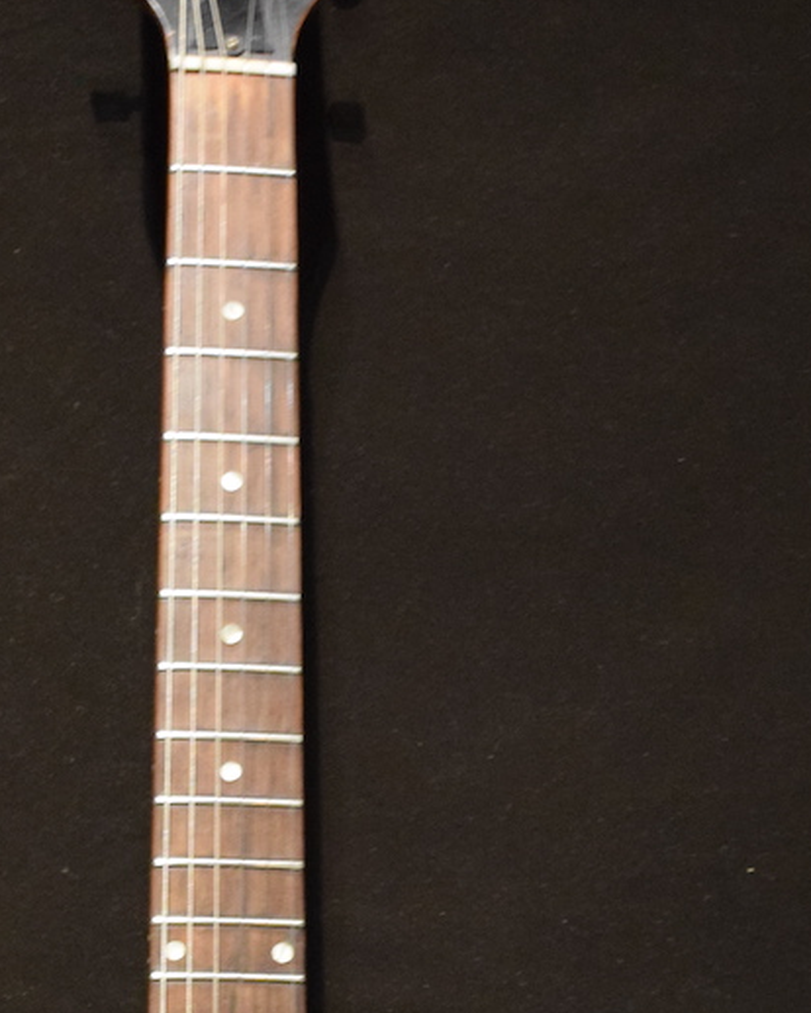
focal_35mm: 118
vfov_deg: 15.8
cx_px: 221
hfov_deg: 13.0
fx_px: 3549
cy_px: 1111
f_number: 4.2
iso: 3200
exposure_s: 1/13
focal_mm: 29
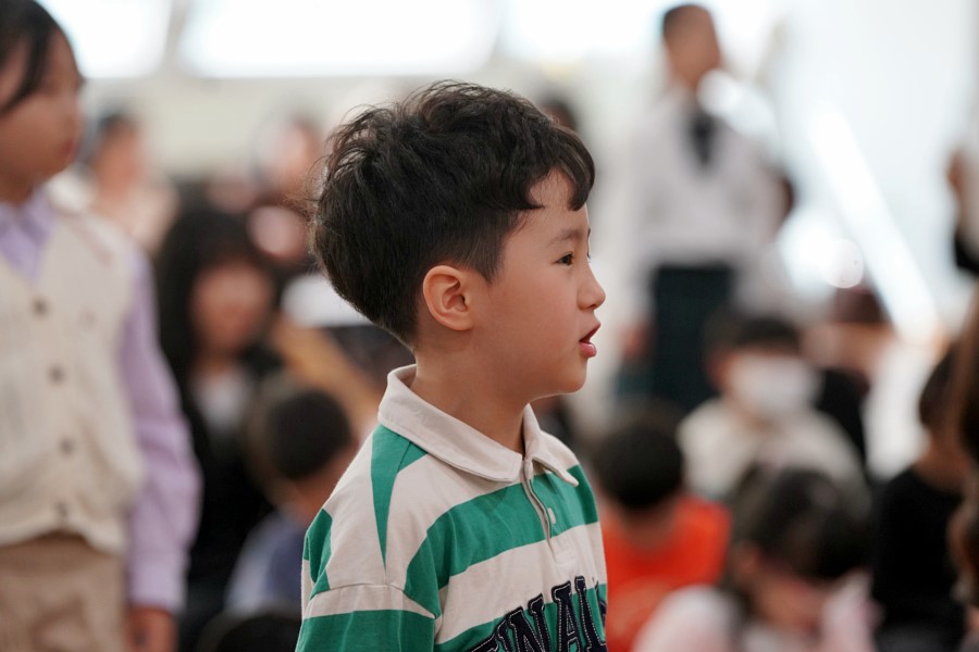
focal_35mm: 200
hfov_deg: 10.3
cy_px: 326
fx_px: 5438
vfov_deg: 6.9
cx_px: 490
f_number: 4
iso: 1600
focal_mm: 200
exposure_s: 1/250
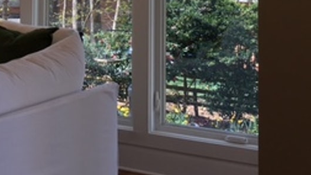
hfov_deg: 25.3
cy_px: -40
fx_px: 660
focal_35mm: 80
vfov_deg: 14.6
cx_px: 4
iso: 25
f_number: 2.2
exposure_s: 1/149
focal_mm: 4.15
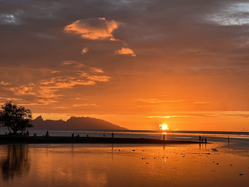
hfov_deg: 25.3
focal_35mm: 77
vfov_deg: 19.1
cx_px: 124
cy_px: 94
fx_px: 554
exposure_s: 1/293
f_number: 2.8
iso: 25
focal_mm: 9
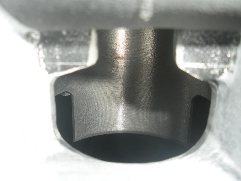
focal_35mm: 48
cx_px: 102
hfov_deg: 39.6
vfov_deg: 30.1
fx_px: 334
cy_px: 114
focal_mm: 6.3
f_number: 3.5
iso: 64
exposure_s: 1/60
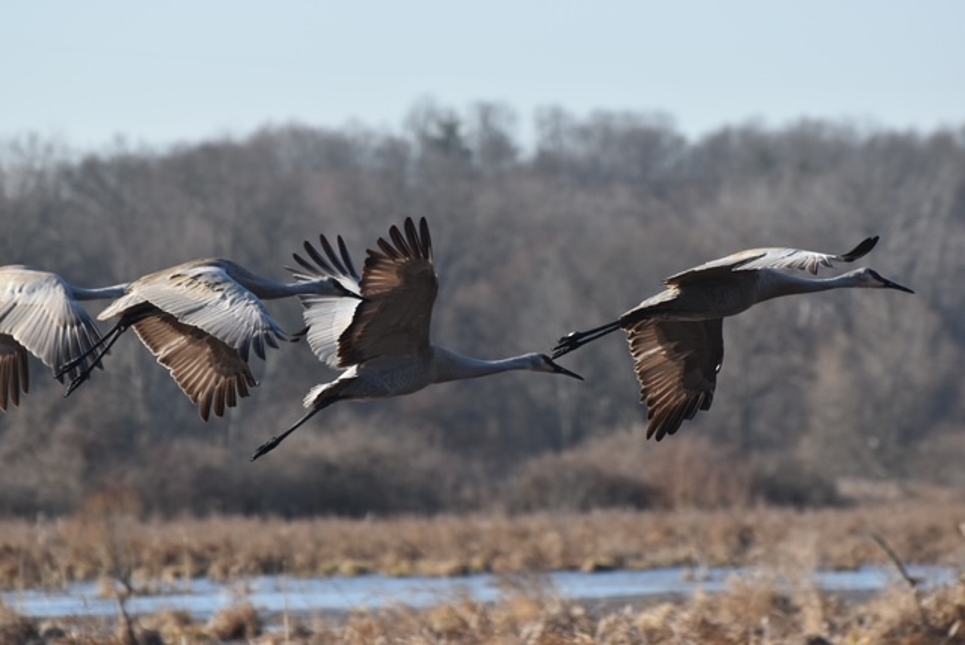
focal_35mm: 360
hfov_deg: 5.7
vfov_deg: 3.8
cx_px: 482
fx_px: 9659
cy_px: 322
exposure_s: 1/500
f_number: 6.3
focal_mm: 240
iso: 200
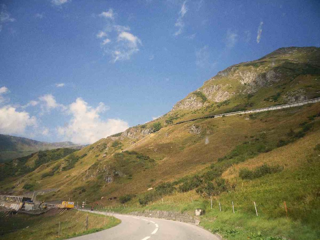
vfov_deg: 49.7
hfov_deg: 63.4
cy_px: 120
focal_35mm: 28
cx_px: 160
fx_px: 259
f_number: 7.8
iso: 80
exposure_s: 1/139
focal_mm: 5.1
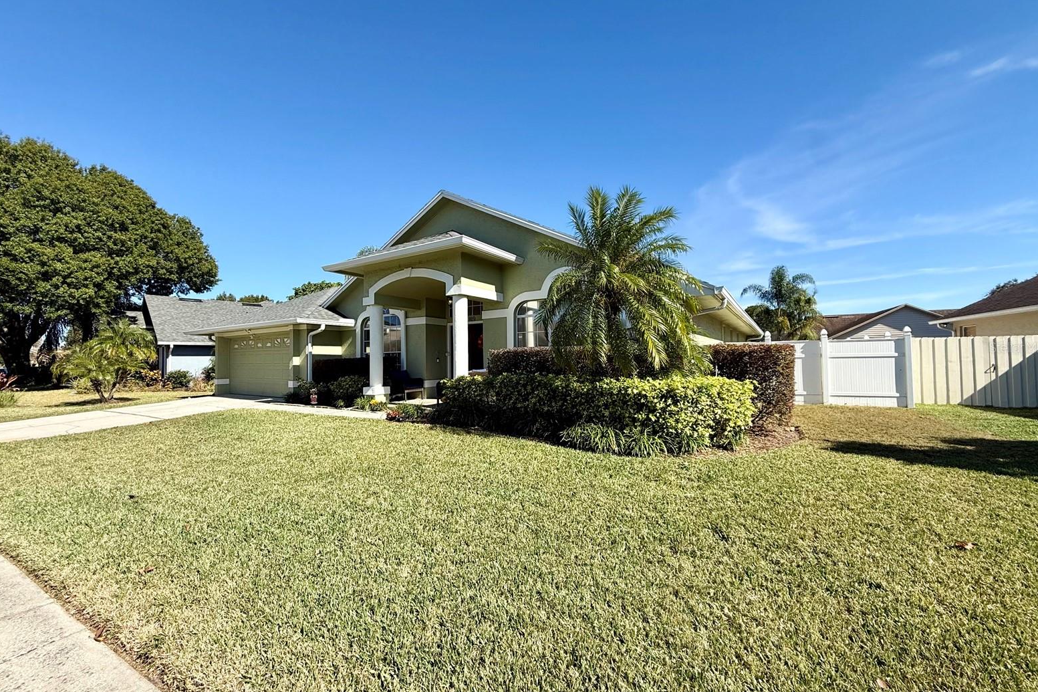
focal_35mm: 15
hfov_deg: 100.4
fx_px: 432
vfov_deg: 77.3
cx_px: 517
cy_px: 347
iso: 50
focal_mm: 2.22
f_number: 2.2
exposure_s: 1/1189
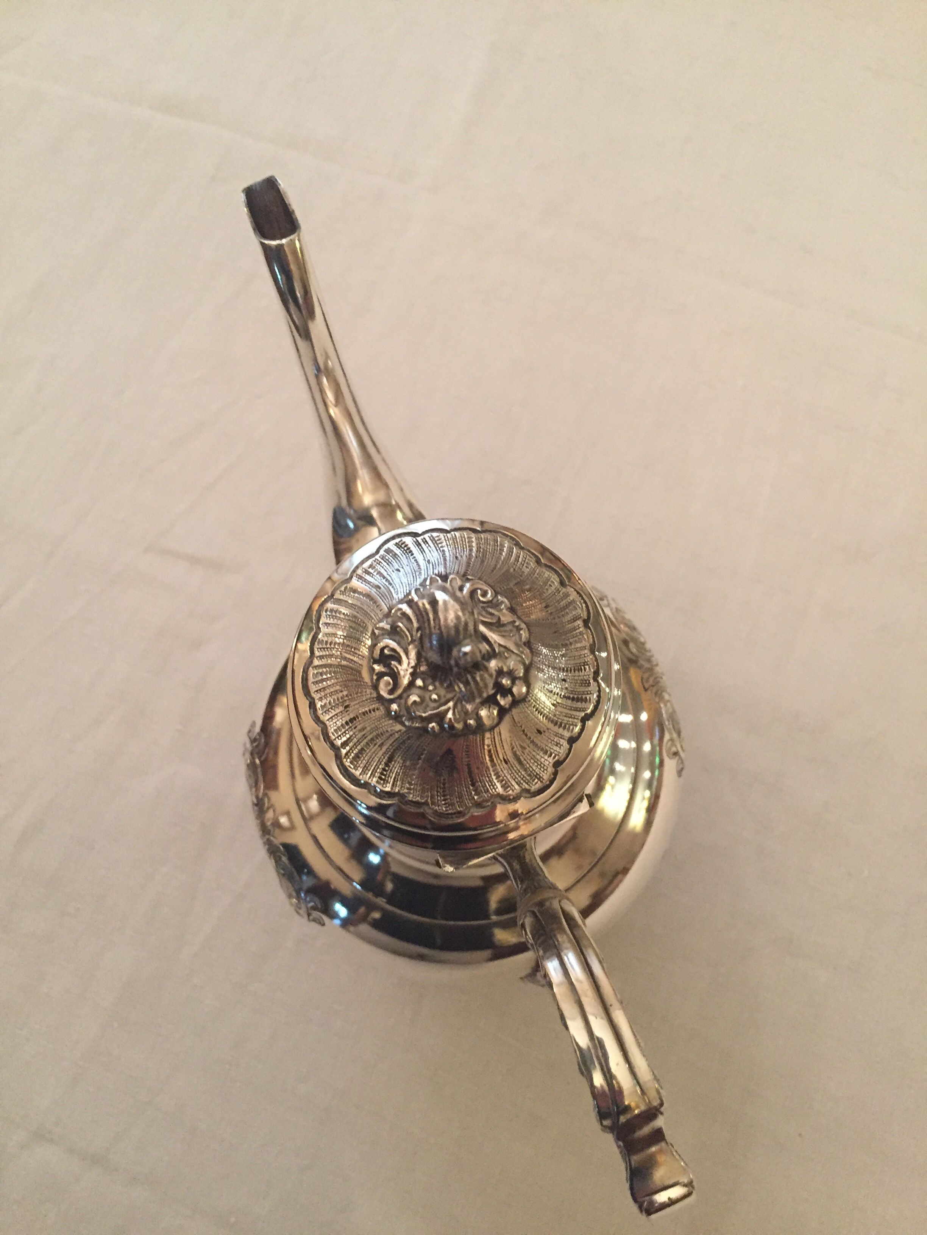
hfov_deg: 48.2
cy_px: 618
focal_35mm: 29
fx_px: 1035
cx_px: 464
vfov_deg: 61.7
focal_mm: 4.15
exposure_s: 1/20
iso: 250
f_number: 2.2
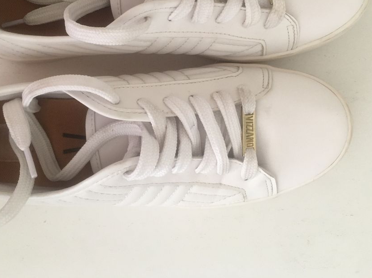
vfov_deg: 33.9
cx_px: 193
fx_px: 451
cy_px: 83
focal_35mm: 42
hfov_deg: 44.8
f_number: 2.2
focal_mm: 4.15
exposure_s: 1/30
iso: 160
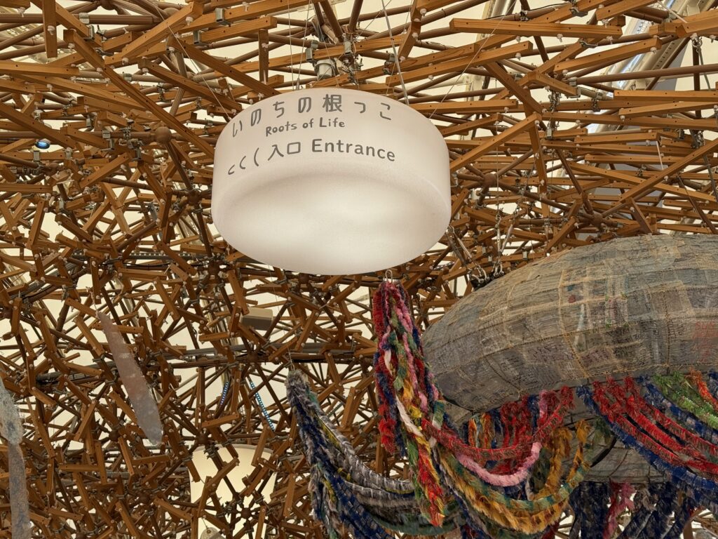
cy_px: 270
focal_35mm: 48
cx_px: 359
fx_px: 996
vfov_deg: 30.3
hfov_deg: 39.7
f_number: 1.78
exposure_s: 1/1149
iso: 64
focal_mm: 6.76
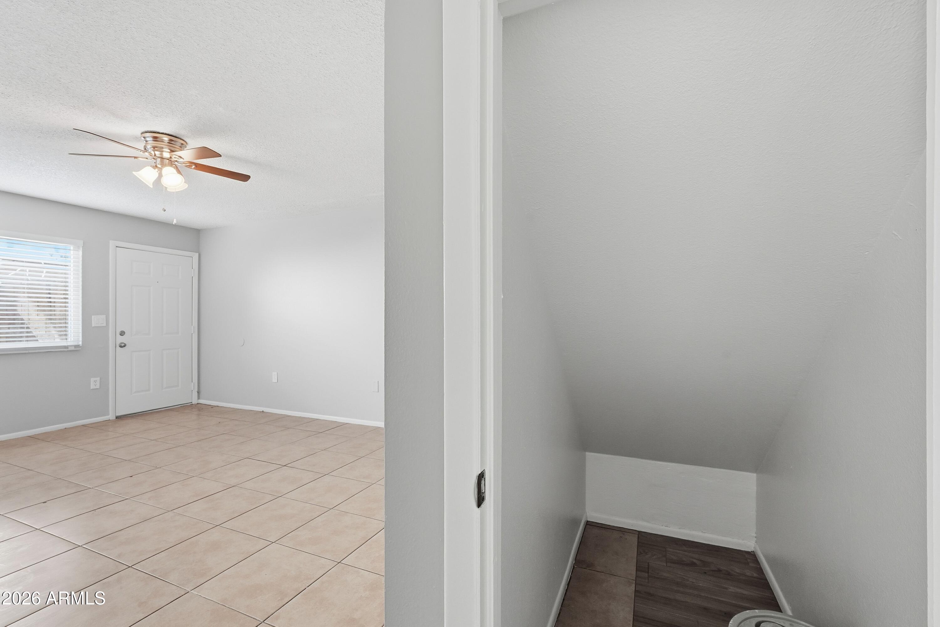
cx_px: 470
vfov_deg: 72.1
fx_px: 431
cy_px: 314
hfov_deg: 95.0
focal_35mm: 16
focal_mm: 16.5
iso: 320
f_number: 9
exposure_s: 1/30
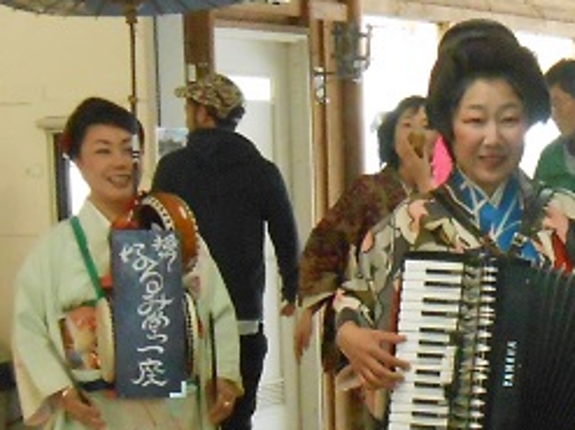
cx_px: 659
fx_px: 1860
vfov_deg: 13.1
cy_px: 390
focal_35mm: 112
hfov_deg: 16.9
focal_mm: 5.3
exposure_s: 1/100
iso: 800
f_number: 3.8
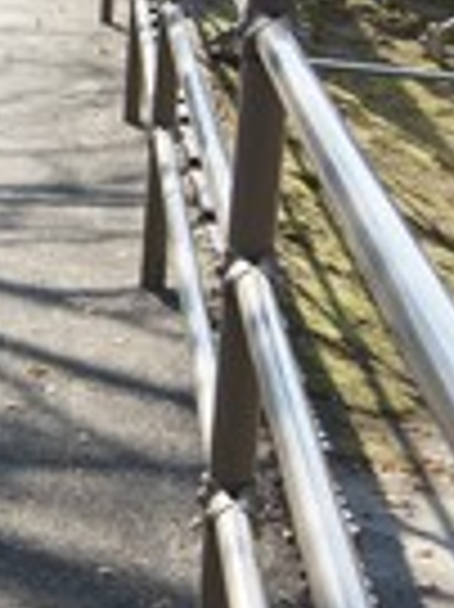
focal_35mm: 137
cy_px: 423
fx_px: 2400
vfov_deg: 14.4
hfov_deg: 10.2
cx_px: -373
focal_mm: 32
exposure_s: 1/160
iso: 200
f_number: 7.1
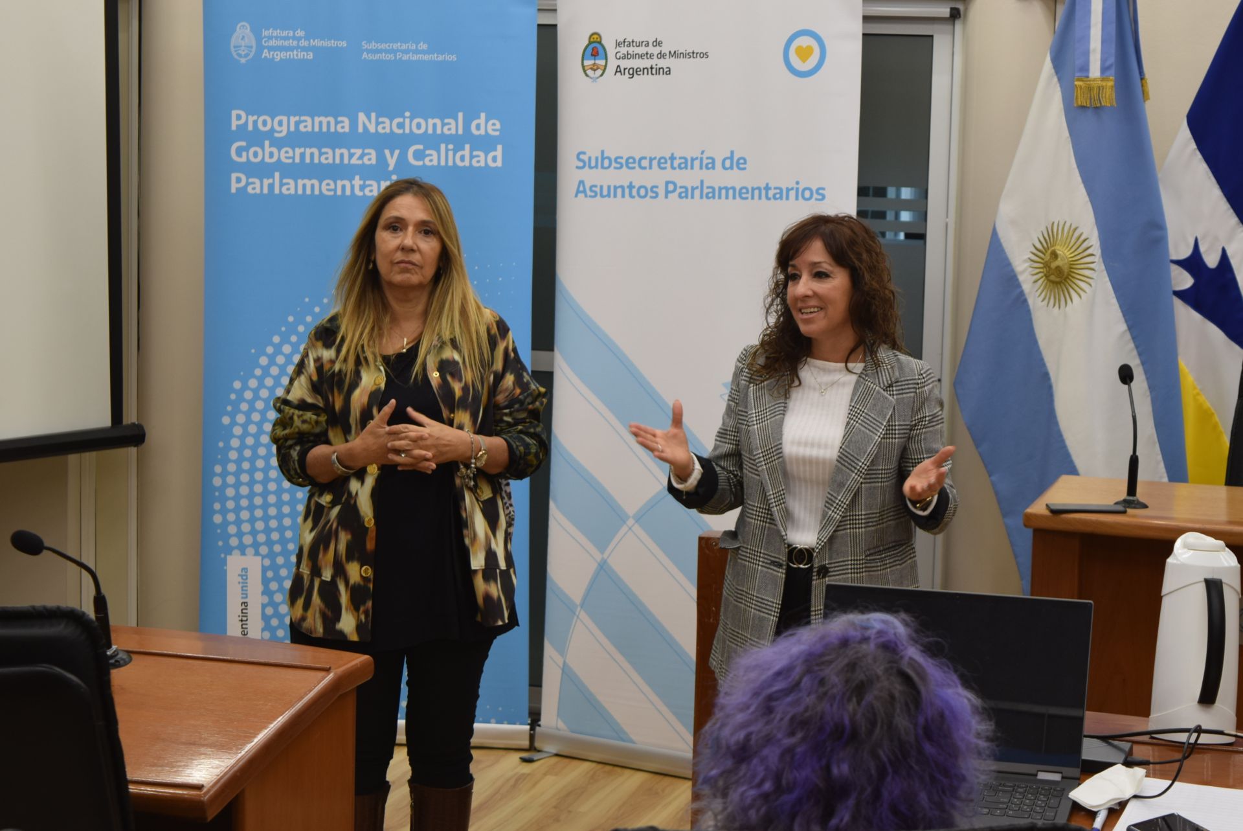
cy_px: 416
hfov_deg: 24.6
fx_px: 2850
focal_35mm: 82
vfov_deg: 16.6
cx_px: 622
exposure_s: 1/60
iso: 400
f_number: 5.6
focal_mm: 55
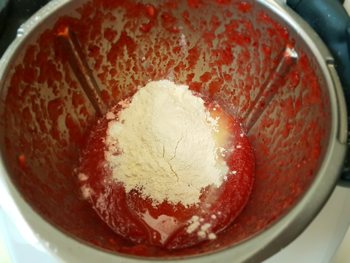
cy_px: 132
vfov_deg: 53.1
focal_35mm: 26
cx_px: 175
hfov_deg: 67.3
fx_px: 263
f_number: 1.7
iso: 200
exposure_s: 1/25
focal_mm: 4.2
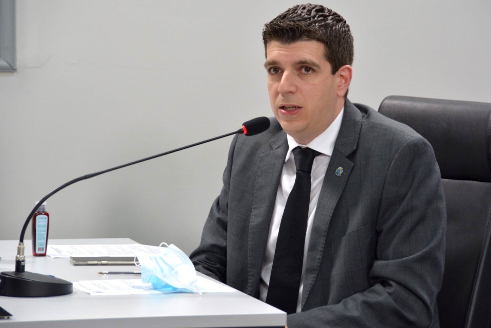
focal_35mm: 218
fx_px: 2975
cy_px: 153
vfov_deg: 6.3
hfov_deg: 9.4
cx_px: 271
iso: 400
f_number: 5.6
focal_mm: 130
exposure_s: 1/80
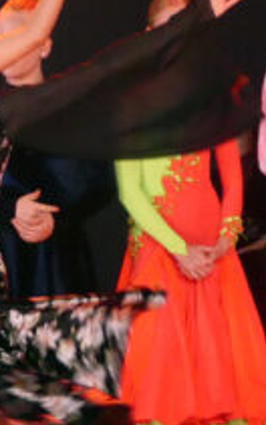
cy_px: 162
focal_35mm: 468
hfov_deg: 2.8
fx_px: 5425
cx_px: -383
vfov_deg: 4.5
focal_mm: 22.2
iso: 640
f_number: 2.8
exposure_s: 1/80
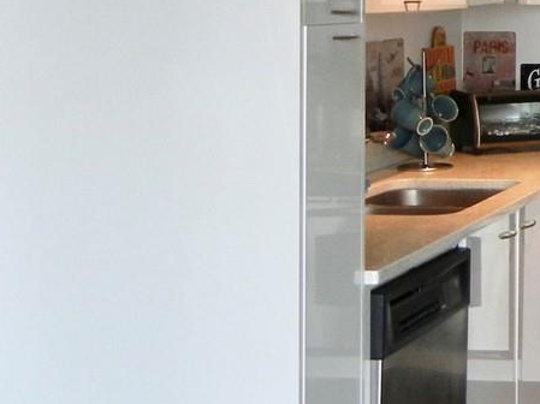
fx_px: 1668
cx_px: 871
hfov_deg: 16.4
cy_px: -25
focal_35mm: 107
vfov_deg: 13.6
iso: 160
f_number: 3.5
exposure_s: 1/35.2
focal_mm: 5.4
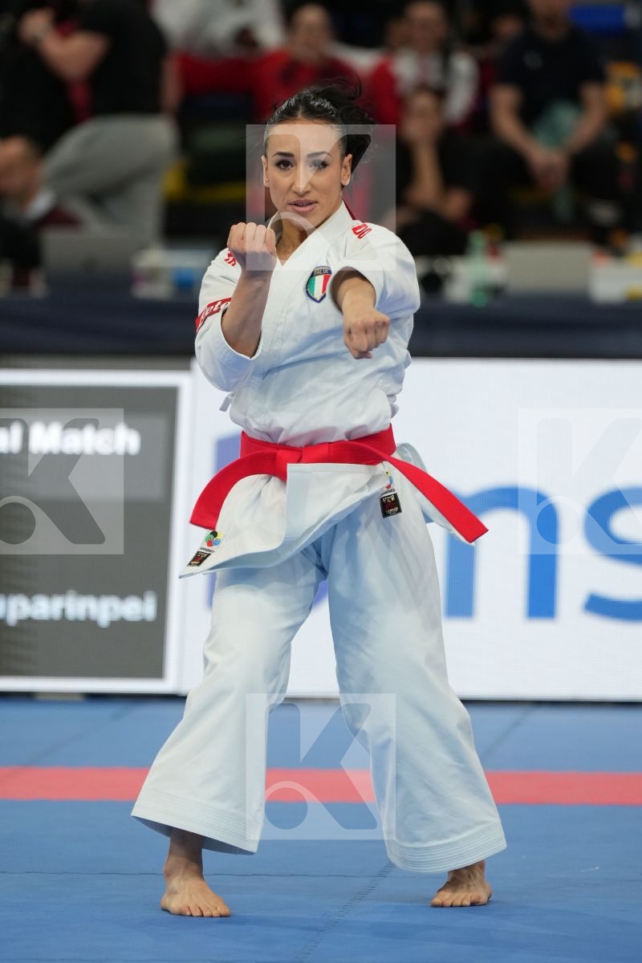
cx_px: 321
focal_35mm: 300
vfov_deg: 6.9
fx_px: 8024
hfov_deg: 4.6
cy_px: 482
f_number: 2.8
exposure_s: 1/500
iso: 1000
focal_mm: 200
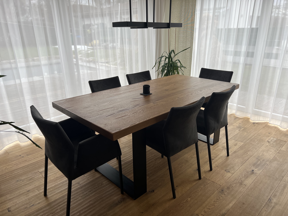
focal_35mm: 26
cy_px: 108
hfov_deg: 67.3
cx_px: 144
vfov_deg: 53.1
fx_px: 216
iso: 40
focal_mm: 5.7
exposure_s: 1/216
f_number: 1.5
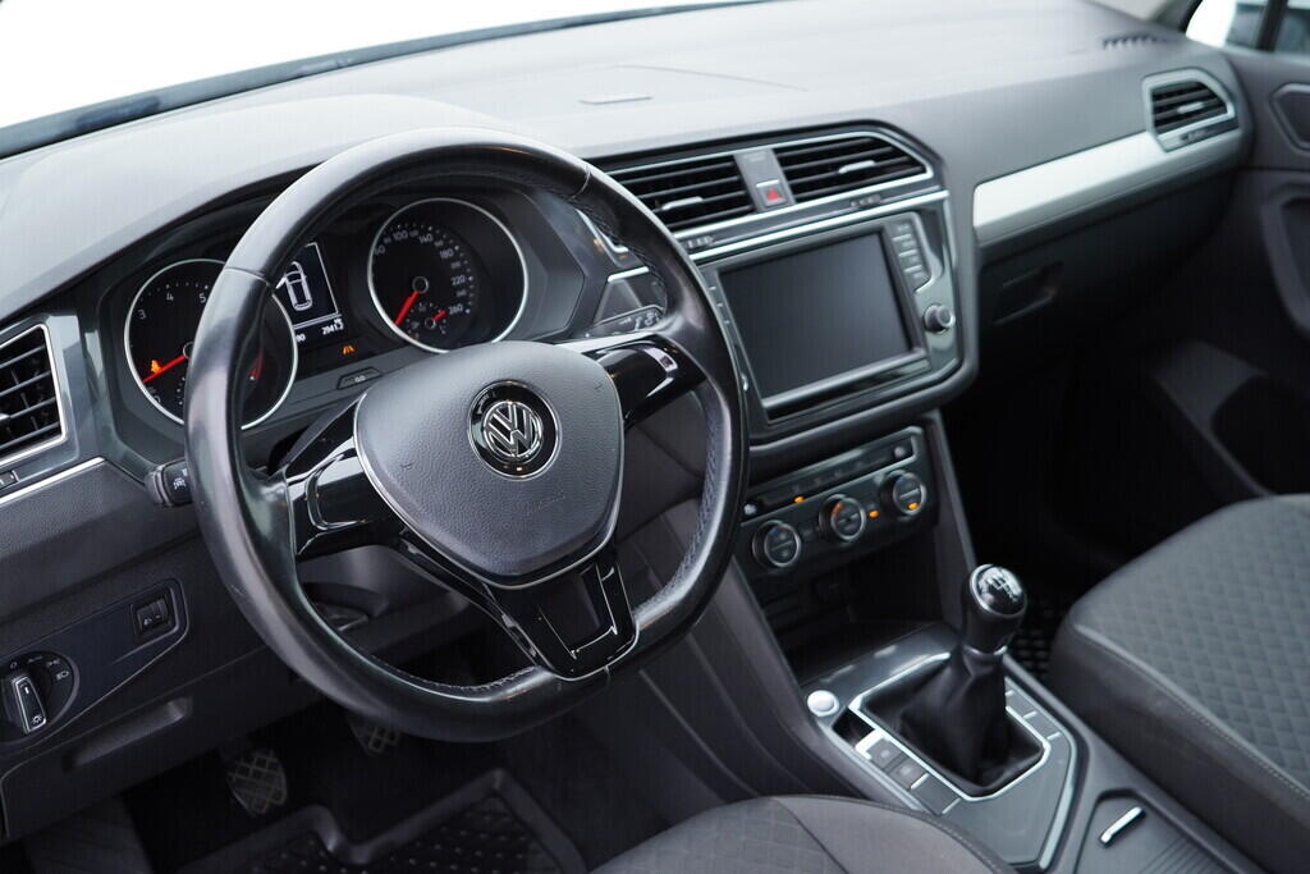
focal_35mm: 36
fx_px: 1310
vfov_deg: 36.9
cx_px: 655
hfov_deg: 53.1
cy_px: 437
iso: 200
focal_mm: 24
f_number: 2.8
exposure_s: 1/40
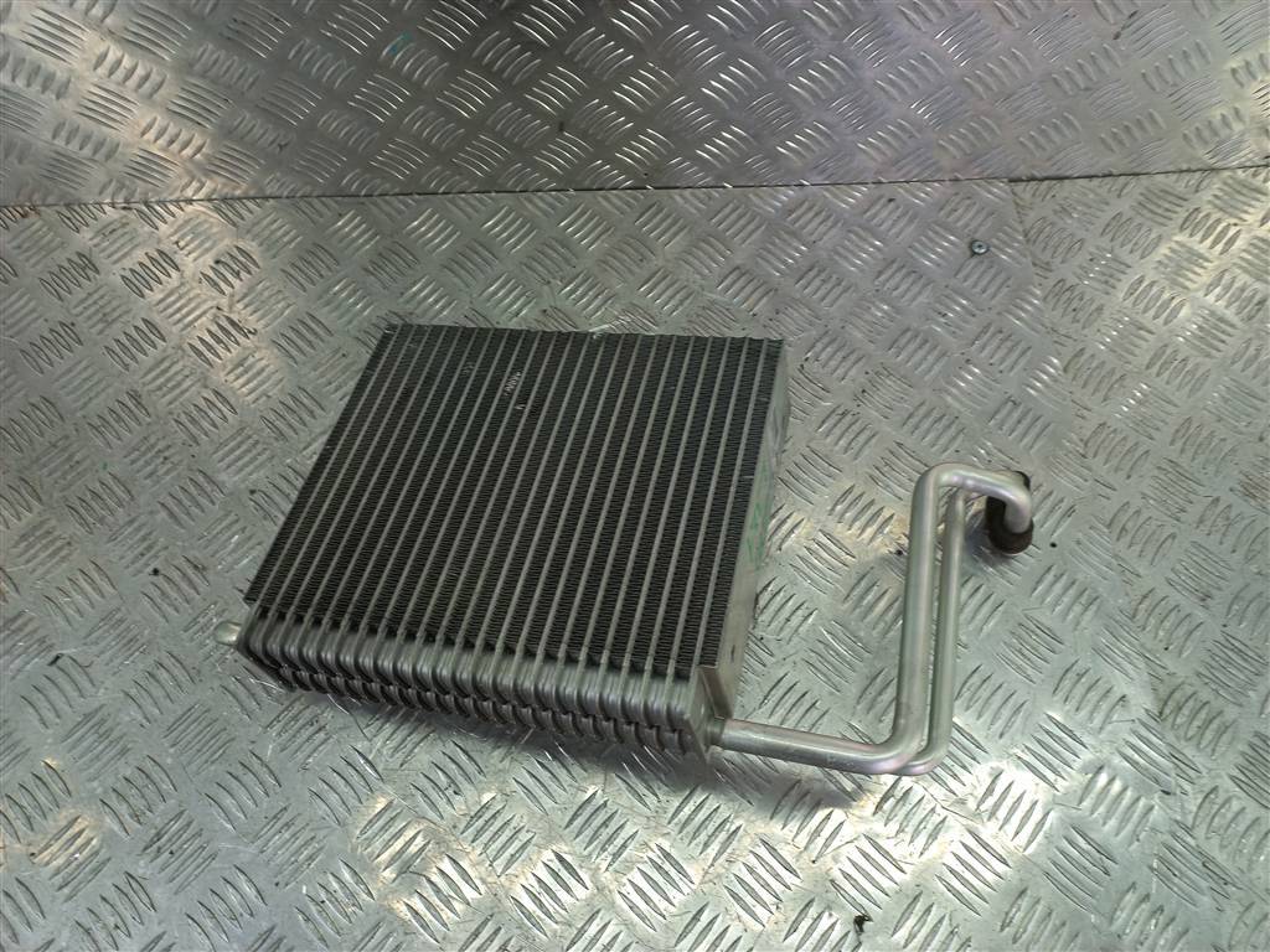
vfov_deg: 54.9
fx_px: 917
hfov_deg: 69.4
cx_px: 635
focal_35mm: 25
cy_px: 476
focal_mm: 4.6
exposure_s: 1/50
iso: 40
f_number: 1.8
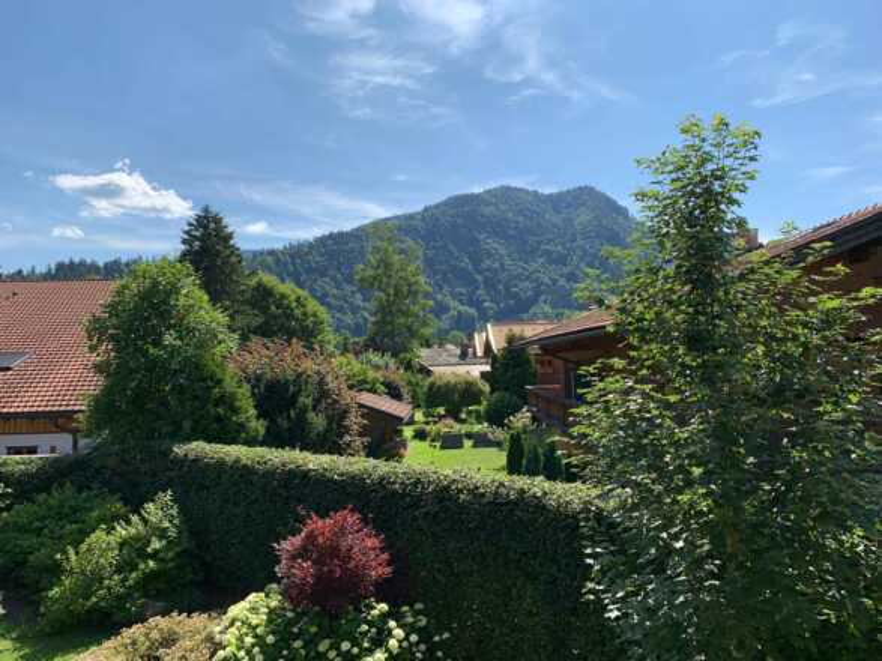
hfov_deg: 67.3
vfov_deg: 53.0
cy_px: 330
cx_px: 441
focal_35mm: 26
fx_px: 662
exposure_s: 1/2309
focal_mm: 4.25
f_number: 1.8
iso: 25
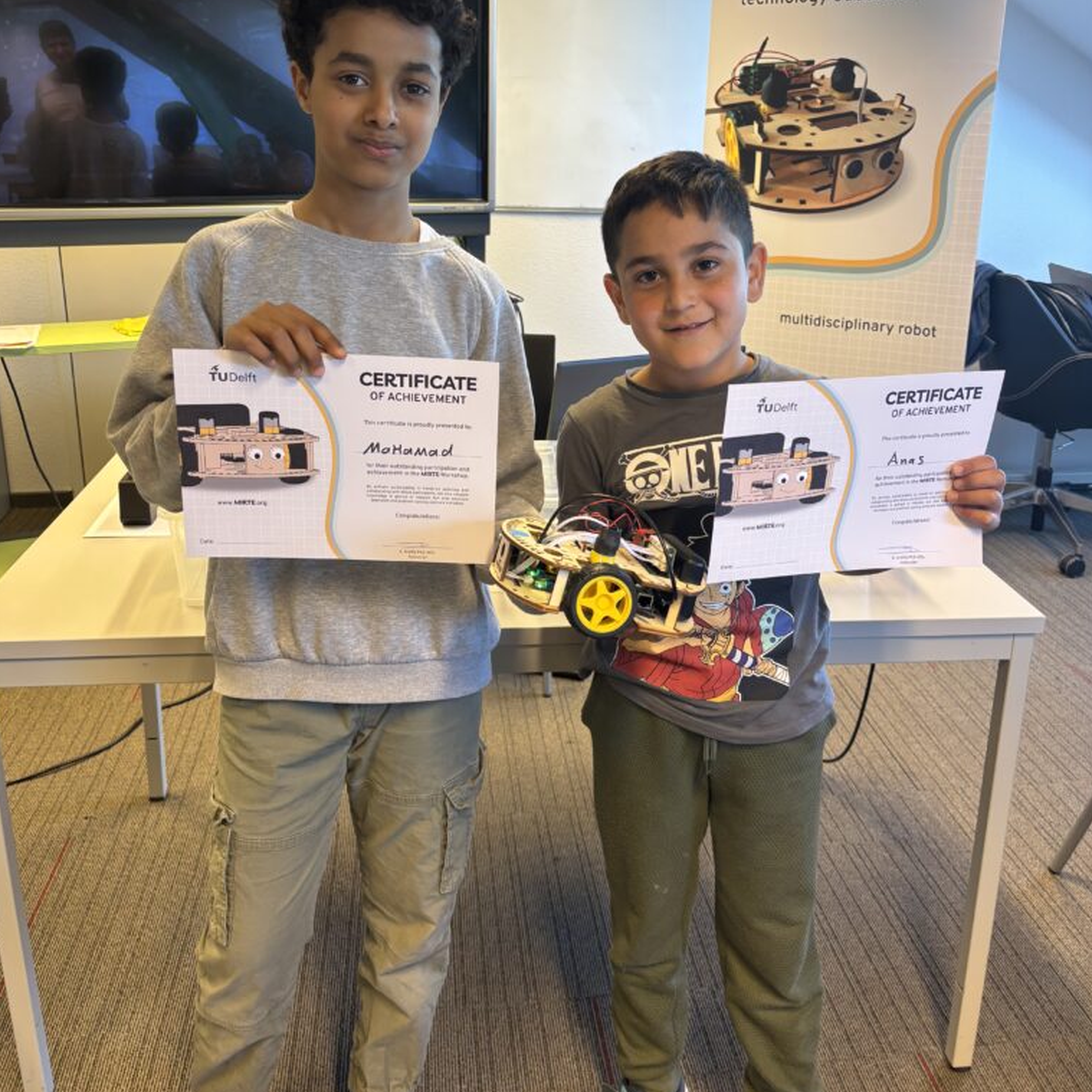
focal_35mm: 31
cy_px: 433
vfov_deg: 52.2
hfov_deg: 52.5
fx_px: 1106
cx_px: 545
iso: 100
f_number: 1.6
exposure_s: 1/50
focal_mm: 5.96
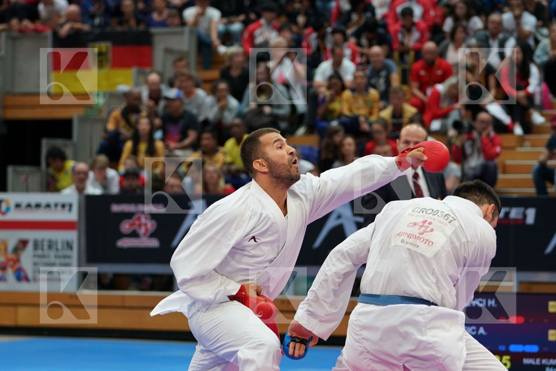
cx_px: 278
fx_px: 2054
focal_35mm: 133
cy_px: 186
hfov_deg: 15.4
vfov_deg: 10.3
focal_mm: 89
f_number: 2.8
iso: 2000
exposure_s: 1/1000
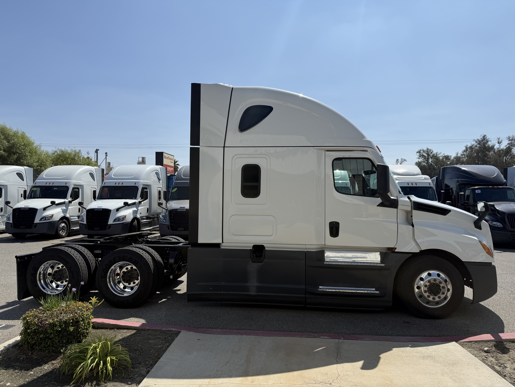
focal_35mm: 24
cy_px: 194
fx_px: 357
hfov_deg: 71.6
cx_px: 258
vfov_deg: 56.8
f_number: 1.78
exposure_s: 1/7353
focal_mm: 6.76
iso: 80
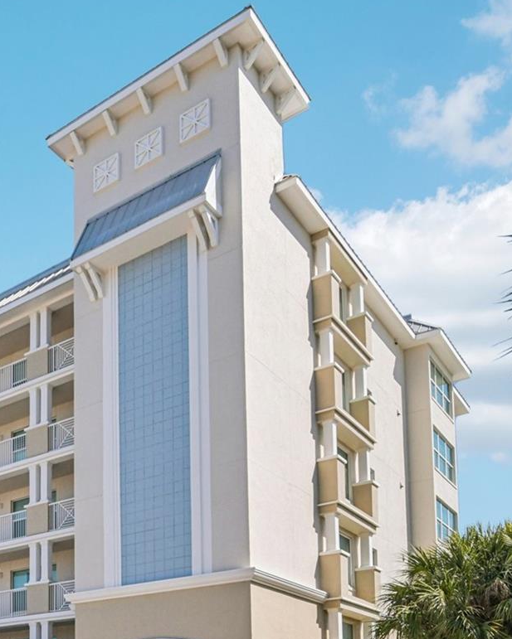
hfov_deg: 36.4
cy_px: 435
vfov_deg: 48.1
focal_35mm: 37
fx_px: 701
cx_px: 10
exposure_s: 1/1600
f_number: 8
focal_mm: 19
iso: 400
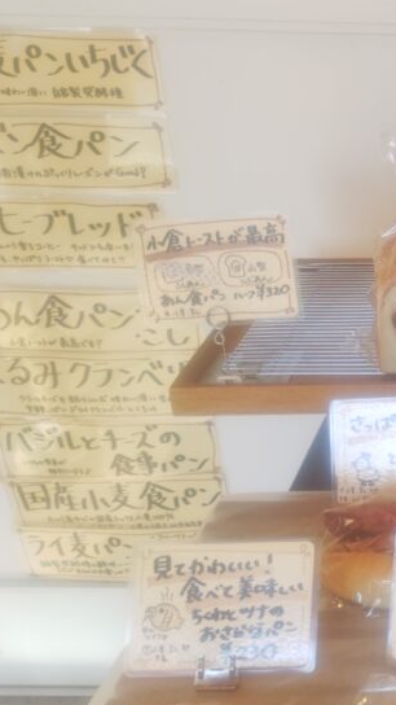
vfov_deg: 35.4
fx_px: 1101
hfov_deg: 17.3
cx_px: 672
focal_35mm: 59
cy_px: 297
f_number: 1.9
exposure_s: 1/100
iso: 53
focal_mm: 5.56
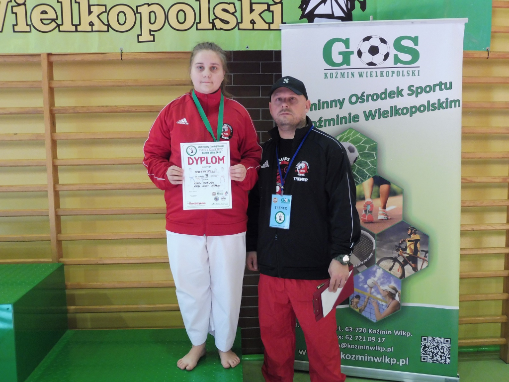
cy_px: 191
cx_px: 254
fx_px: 500
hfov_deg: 54.0
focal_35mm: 34
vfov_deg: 41.8
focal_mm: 6.1
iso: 400
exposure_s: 1/60
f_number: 3.7
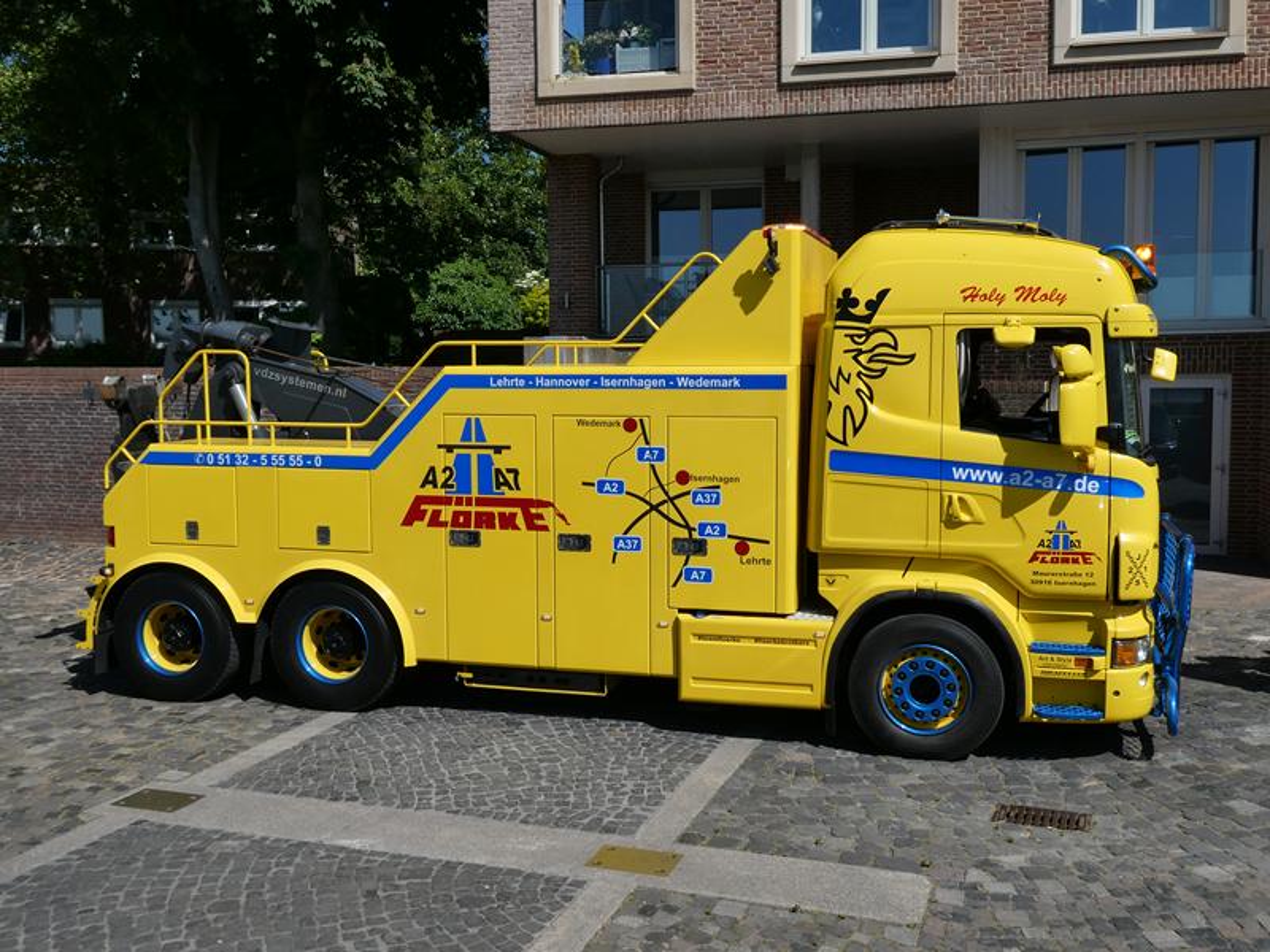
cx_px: 635
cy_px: 476
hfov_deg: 55.4
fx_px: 1211
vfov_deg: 42.9
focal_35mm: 33
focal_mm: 5.8
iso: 80
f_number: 5
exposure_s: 1/800
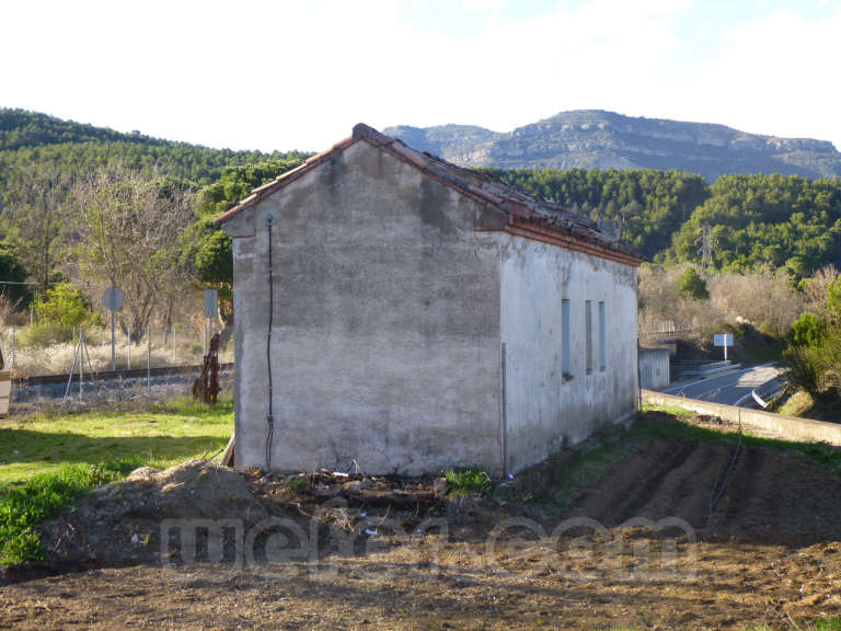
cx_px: 420
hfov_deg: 34.9
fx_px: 1336
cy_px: 316
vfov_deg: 26.6
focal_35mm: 55
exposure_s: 1/125
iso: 100
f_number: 4.2
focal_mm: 9.9
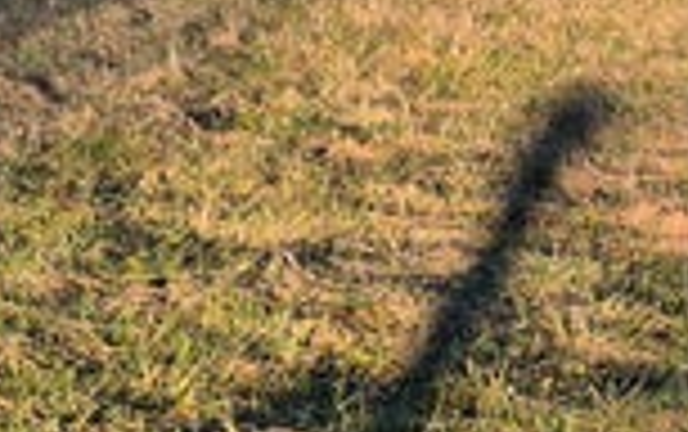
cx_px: 636
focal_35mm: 136
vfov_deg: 9.7
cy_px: 184
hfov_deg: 15.2
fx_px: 2553
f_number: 1.8
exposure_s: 1/950
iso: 25
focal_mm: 5.4
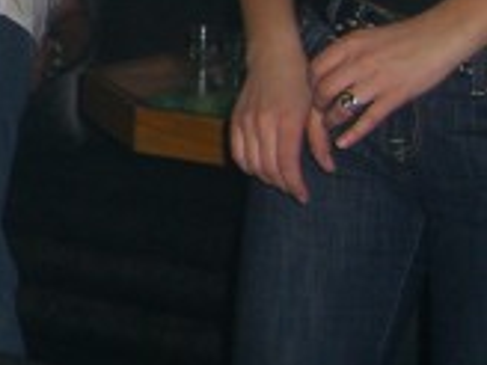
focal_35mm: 139
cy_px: -249
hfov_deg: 12.8
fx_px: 1956
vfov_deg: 10.2
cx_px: -398
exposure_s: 1/60
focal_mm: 7.9
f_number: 2.8
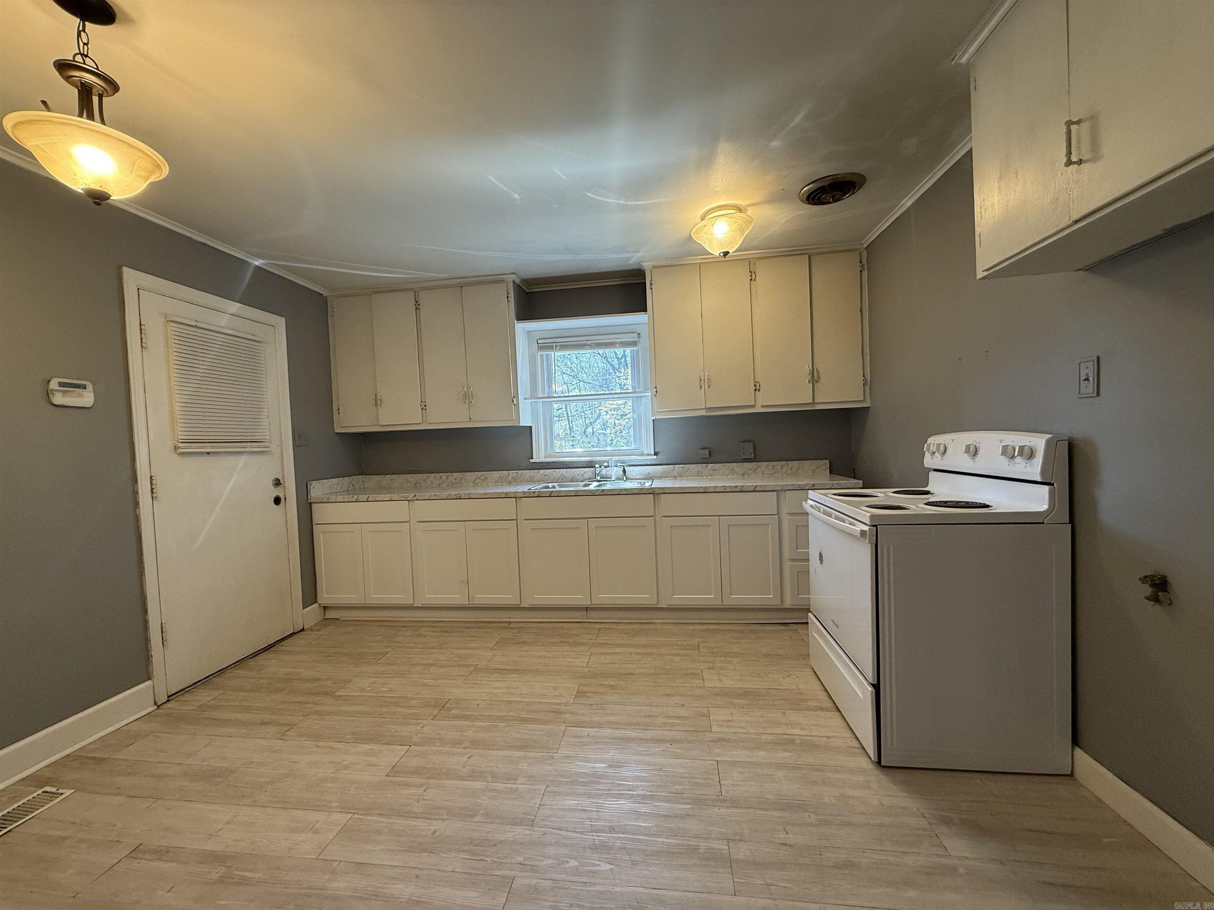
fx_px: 491
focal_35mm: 14
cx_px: 607
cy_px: 455
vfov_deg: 85.7
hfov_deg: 102.1
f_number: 2.2
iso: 160
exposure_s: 1/120
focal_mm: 2.22
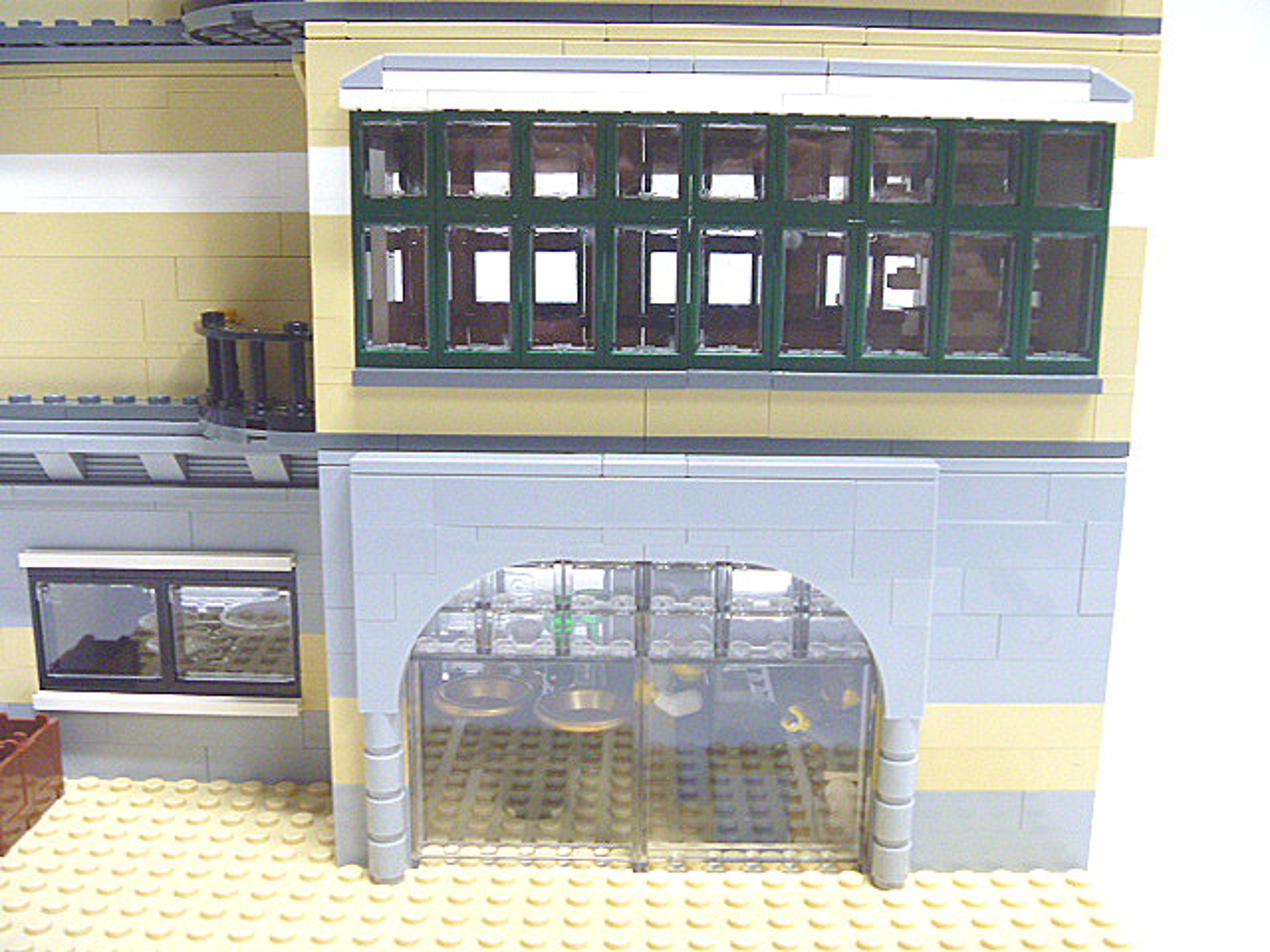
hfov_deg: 52.6
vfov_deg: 40.7
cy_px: 476
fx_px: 1284
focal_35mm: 35
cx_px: 635
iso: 400
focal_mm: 6.3
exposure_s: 1/8
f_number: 3.5
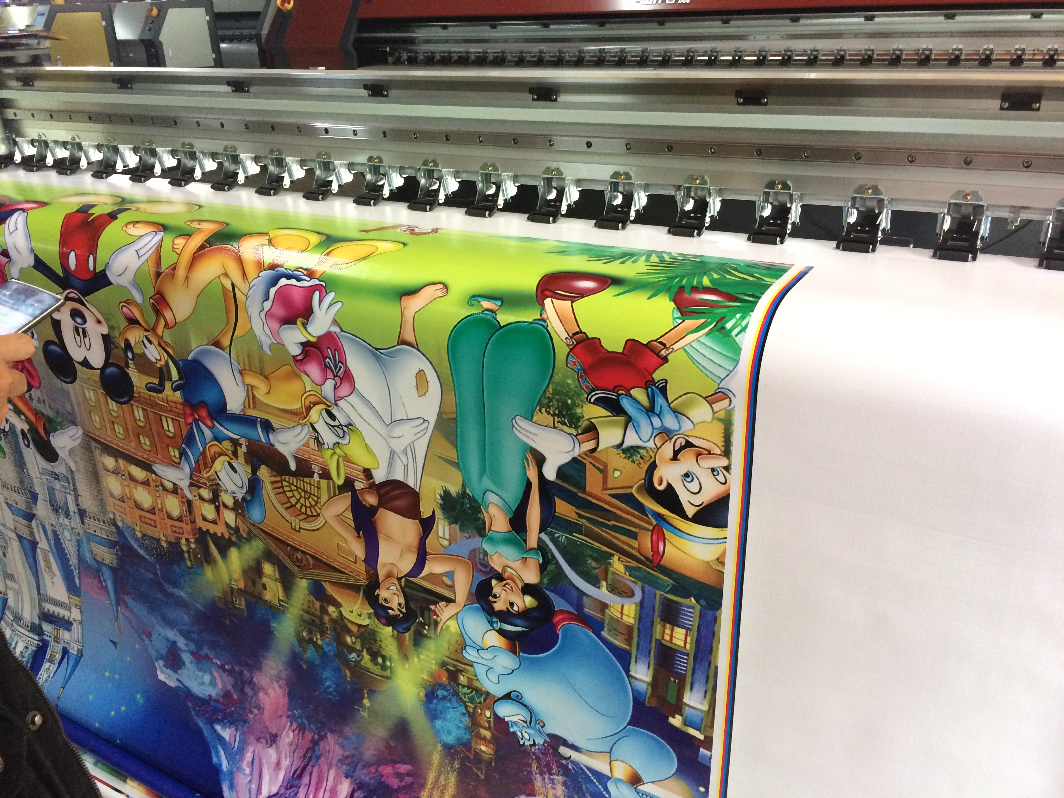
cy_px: 399
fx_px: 891
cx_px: 532
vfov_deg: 48.2
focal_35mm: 29
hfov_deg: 61.7
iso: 320
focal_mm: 4.15
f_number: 2.2
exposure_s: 1/33
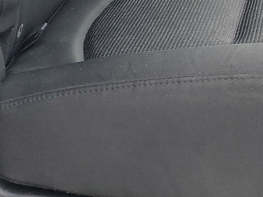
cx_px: 257
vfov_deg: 13.6
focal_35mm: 101
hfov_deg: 19.0
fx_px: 767
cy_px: -120
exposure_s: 1/323
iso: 50
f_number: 1.5
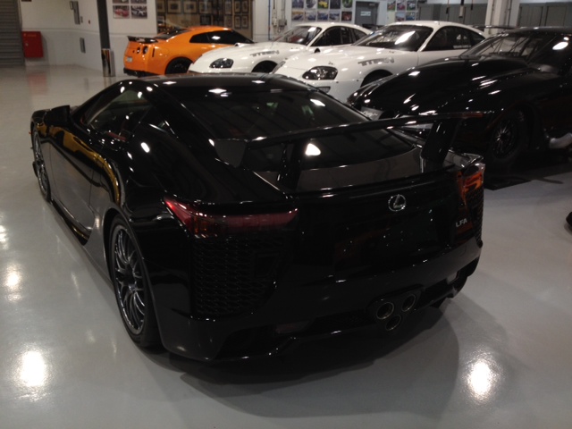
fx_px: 578
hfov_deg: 52.6
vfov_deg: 40.7
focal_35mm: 35
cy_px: 214
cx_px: 286
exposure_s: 1/60
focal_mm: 4.28
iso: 80
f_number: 2.4
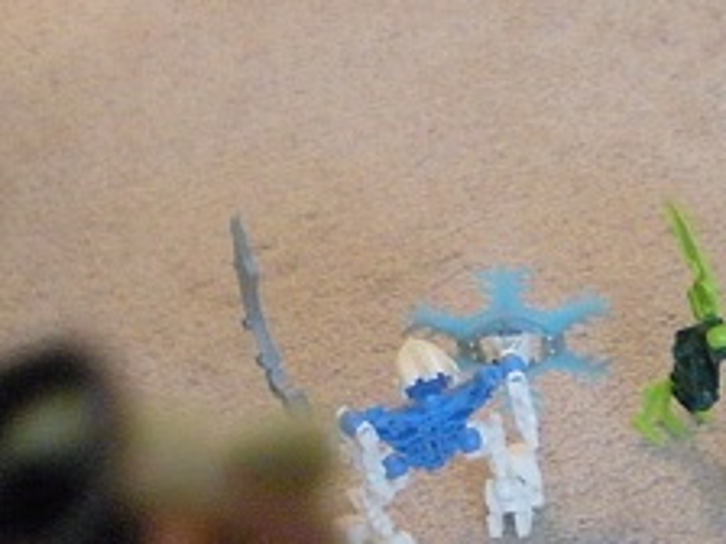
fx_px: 1825
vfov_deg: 16.8
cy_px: 440
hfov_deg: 22.1
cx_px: 622
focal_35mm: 87
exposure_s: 1/13.2
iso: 800
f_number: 3.1
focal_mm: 6.3
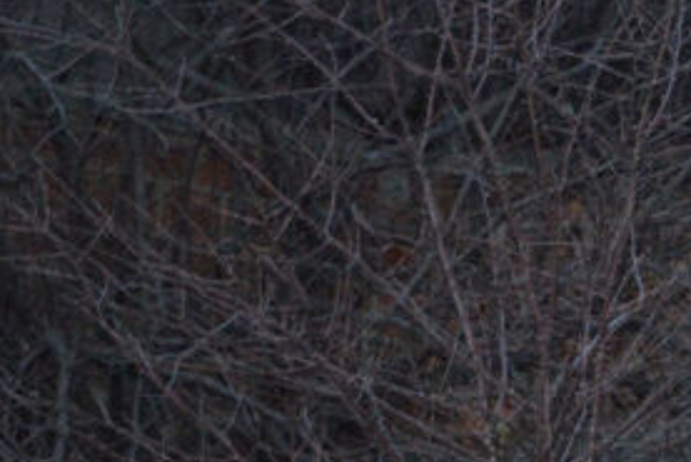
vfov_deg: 6.6
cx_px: 1512
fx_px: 3994
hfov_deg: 9.1
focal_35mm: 208
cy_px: 363
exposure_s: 1/60
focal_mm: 30
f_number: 4.2
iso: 1800
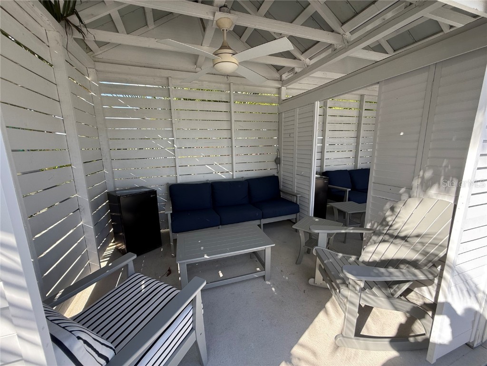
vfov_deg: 85.7
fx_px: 197
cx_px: 244
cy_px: 183
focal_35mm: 14
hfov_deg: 102.1
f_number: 2.2
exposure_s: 1/252
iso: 50
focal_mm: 2.22
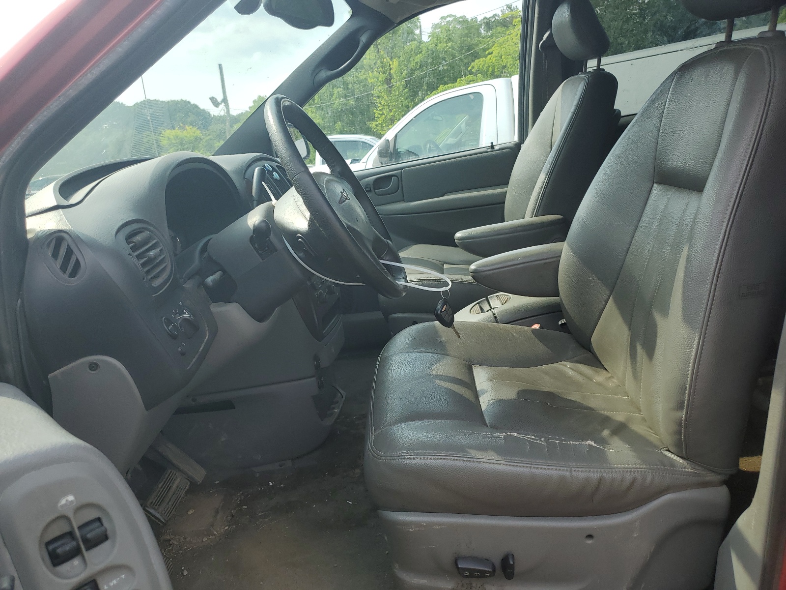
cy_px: 295
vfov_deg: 53.1
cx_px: 393
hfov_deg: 67.3
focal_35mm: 26
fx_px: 590
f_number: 1.5
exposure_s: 1/1111
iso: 50
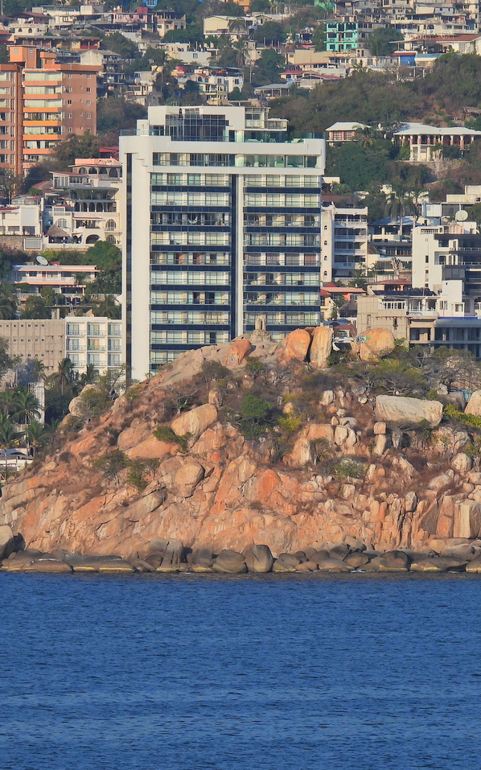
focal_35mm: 638
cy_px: 385
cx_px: 326
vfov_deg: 3.3
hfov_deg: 2.1
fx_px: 13383
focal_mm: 80.3
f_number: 5
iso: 100
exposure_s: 1/1000
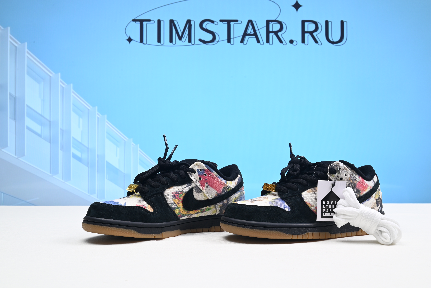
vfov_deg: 34.2
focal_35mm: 39
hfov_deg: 49.5
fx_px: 467
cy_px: 144
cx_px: 216
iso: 100
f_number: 16
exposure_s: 1/2
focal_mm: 39
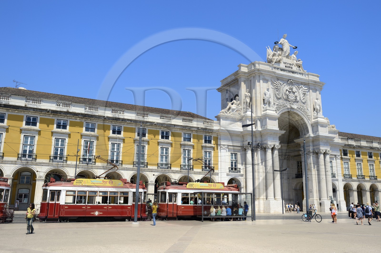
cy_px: 126
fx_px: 338
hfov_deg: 58.8
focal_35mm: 32
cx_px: 190
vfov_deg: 41.0
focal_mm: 32
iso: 100
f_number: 9
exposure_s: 1/320
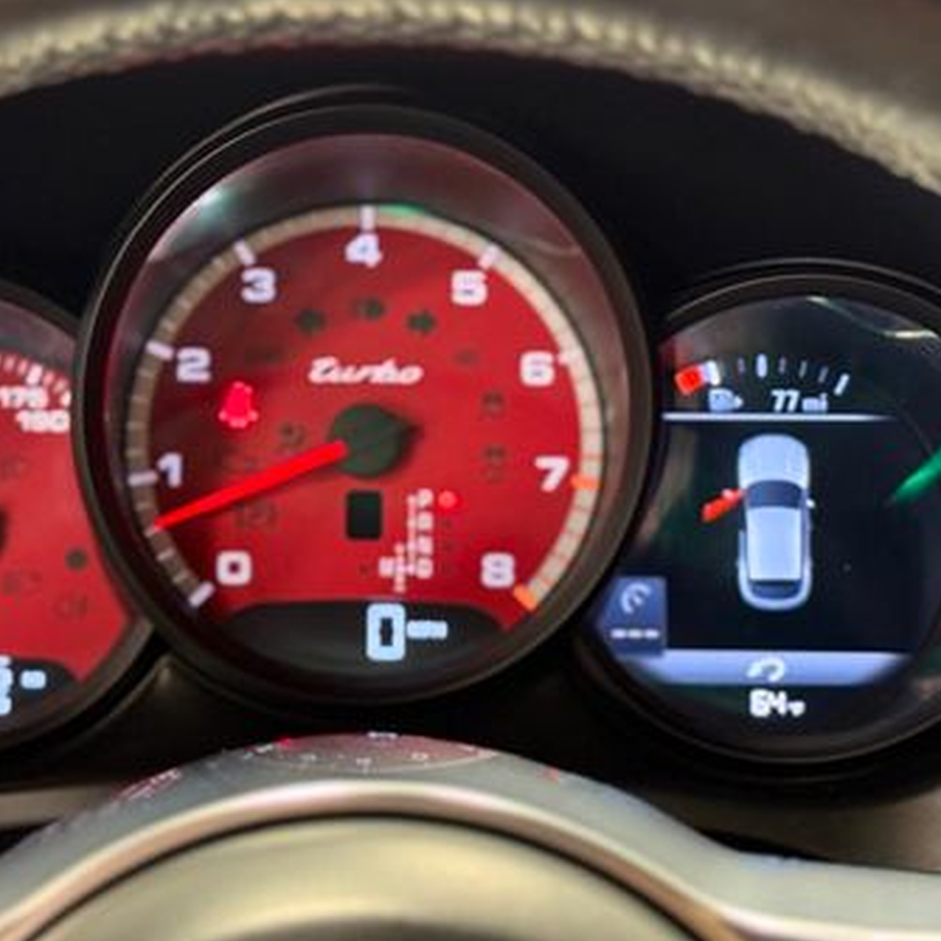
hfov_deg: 21.4
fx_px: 2491
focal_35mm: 81
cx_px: 379
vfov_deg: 21.4
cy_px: 444
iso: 250
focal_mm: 6.76
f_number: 1.78
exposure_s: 1/40
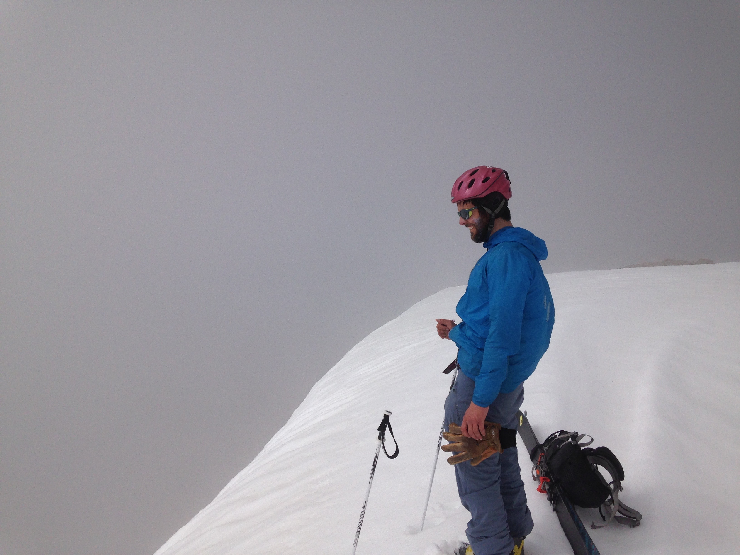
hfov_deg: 55.4
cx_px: 370
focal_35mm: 33
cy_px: 278
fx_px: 705
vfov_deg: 42.9
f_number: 2.4
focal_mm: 4.12
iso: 50
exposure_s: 1/9091
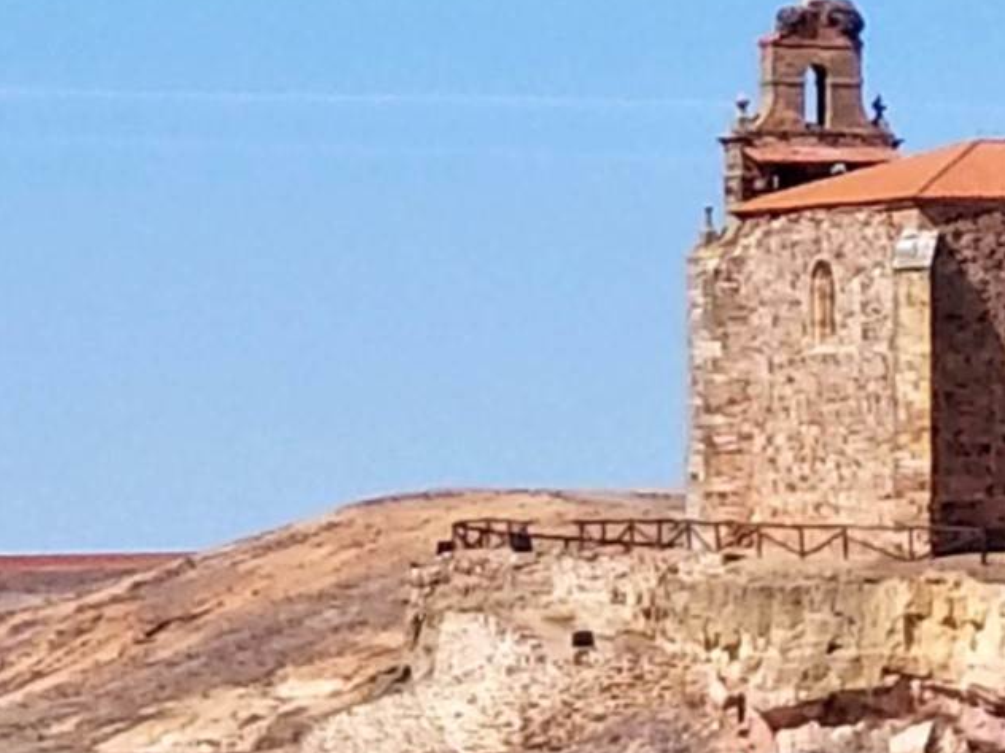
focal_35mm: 162
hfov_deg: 11.9
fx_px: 4703
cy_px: 442
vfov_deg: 9.2
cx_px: 1255
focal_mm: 6
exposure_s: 1/1105
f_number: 2.4
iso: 25
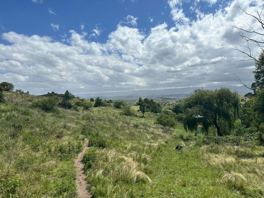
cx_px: 132
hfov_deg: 71.6
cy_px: 99
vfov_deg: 56.8
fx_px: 183
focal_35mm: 24
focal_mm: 6.86
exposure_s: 1/8929
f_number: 1.78
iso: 80
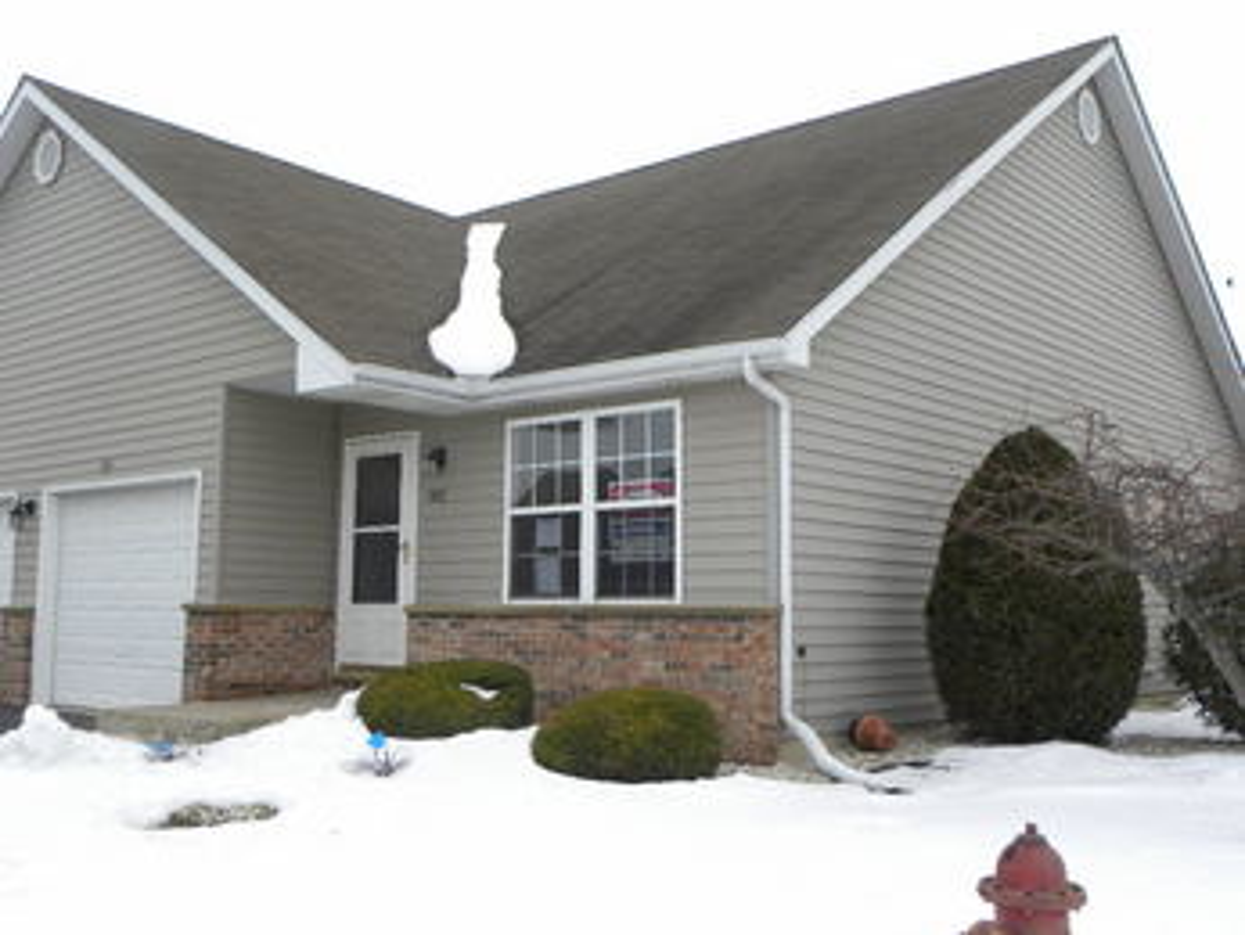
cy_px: 468
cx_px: 622
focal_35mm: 37
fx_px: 1332
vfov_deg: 38.7
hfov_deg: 50.1
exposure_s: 1/166
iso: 64
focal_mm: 6.6
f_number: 5.6
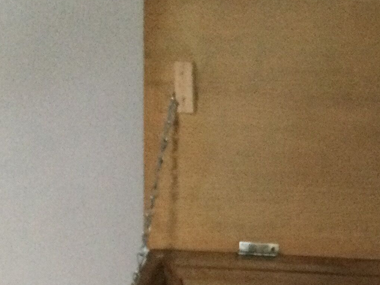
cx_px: 431
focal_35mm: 100
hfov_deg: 18.8
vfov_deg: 14.4
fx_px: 1098
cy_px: 335
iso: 250
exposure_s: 1/33
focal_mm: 3.3
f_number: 2.4
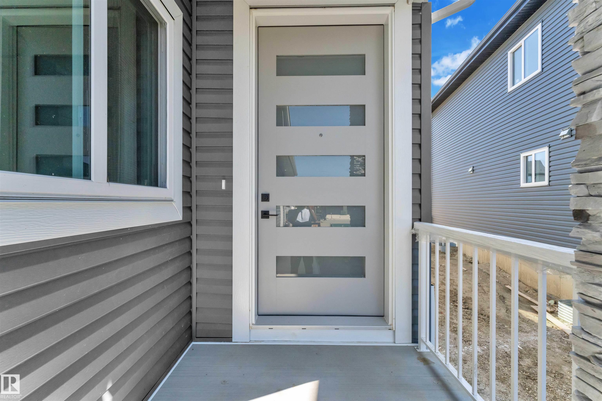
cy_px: 200
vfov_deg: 81.2
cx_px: 301
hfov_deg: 104.3
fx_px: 234
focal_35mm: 14
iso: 2500
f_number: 11
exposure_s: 1/640
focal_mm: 14
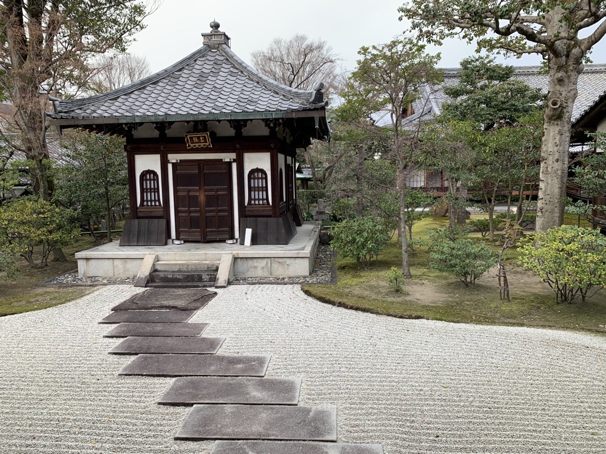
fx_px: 455
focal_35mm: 26
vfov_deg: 53.1
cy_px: 227
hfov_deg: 67.3
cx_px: 303
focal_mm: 4.25
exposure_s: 1/184
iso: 25
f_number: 1.8
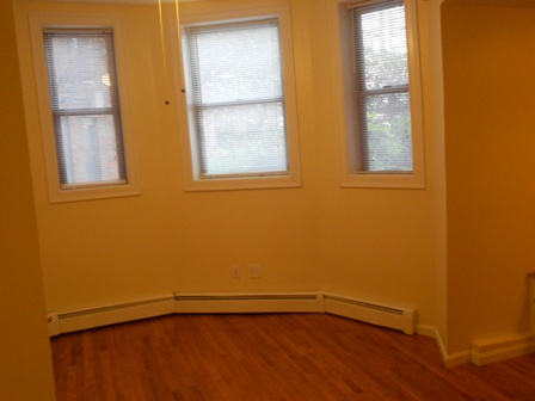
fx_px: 495
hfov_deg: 56.8
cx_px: 268
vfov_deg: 44.2
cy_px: 200
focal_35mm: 32
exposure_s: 1/30
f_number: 3.6
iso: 320
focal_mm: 5.8
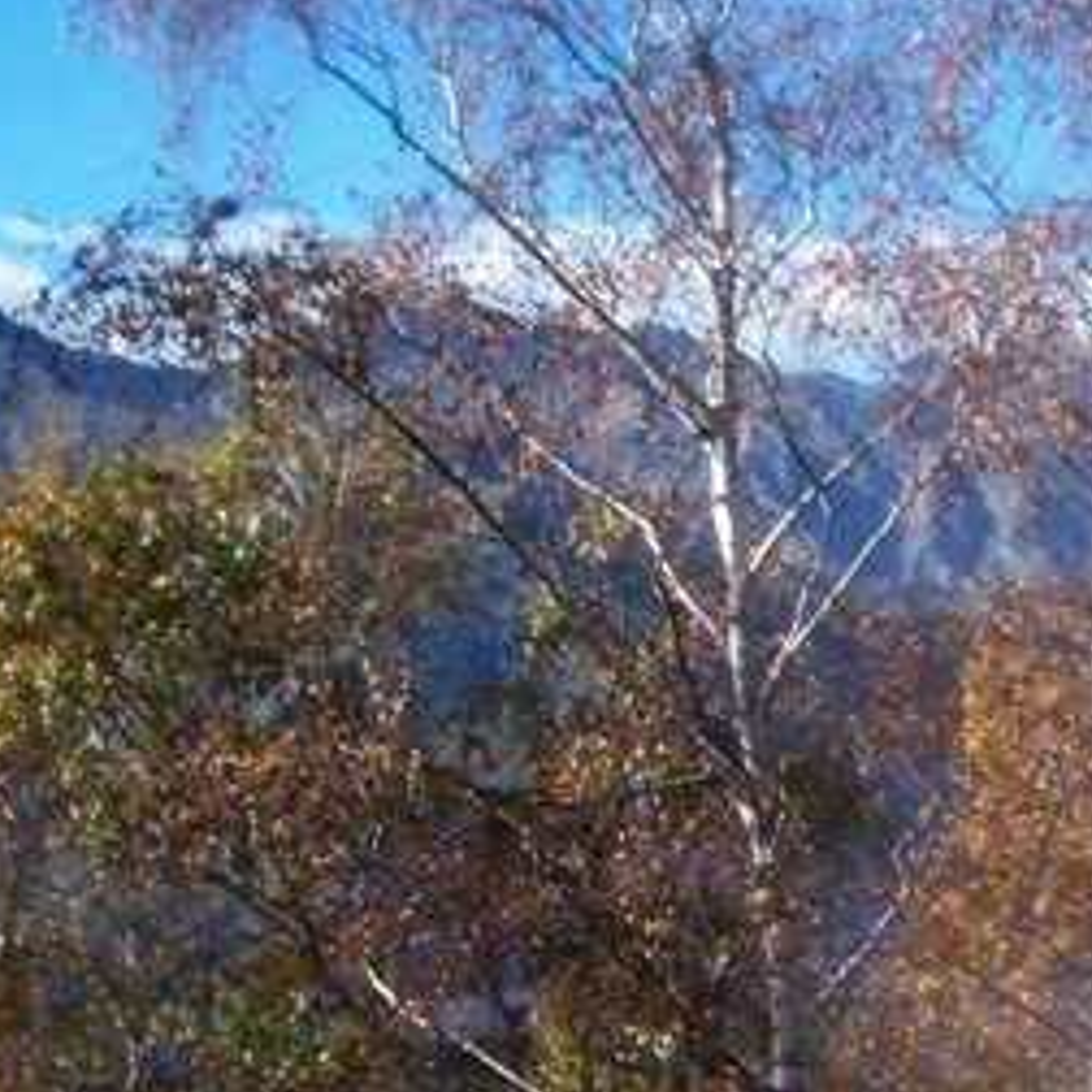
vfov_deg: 16.8
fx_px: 3605
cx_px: 1681
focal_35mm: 101
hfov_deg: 15.7
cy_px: 1148
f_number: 4.5
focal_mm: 5.9
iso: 100
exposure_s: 1/363
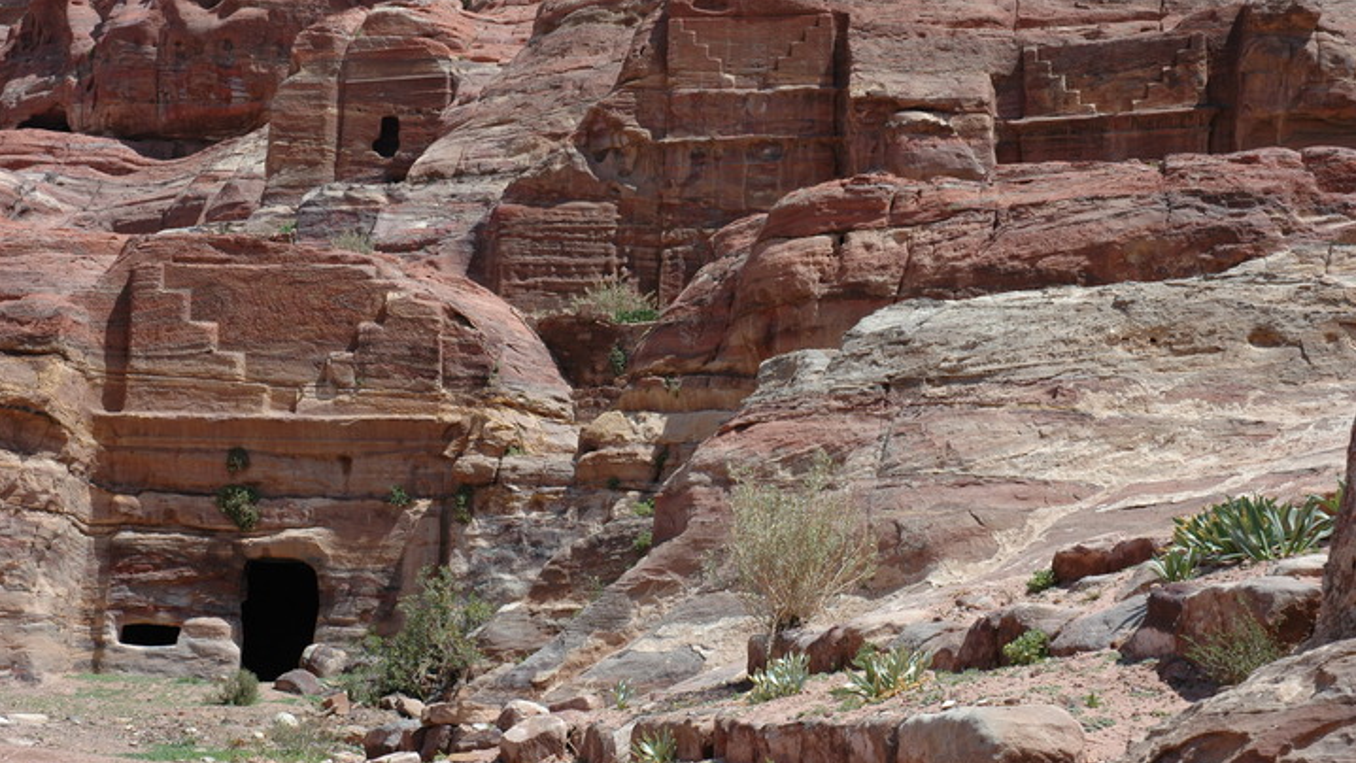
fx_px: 2265
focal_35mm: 63
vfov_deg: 19.1
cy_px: 360
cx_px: 678
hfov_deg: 33.3
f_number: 9
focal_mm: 40
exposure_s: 1/320
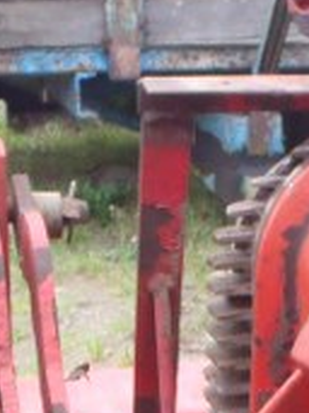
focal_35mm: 131
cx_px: 410
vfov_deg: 14.1
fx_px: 1561
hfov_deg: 11.0
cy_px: 630
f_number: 3.5
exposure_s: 1/15
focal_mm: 5
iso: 200
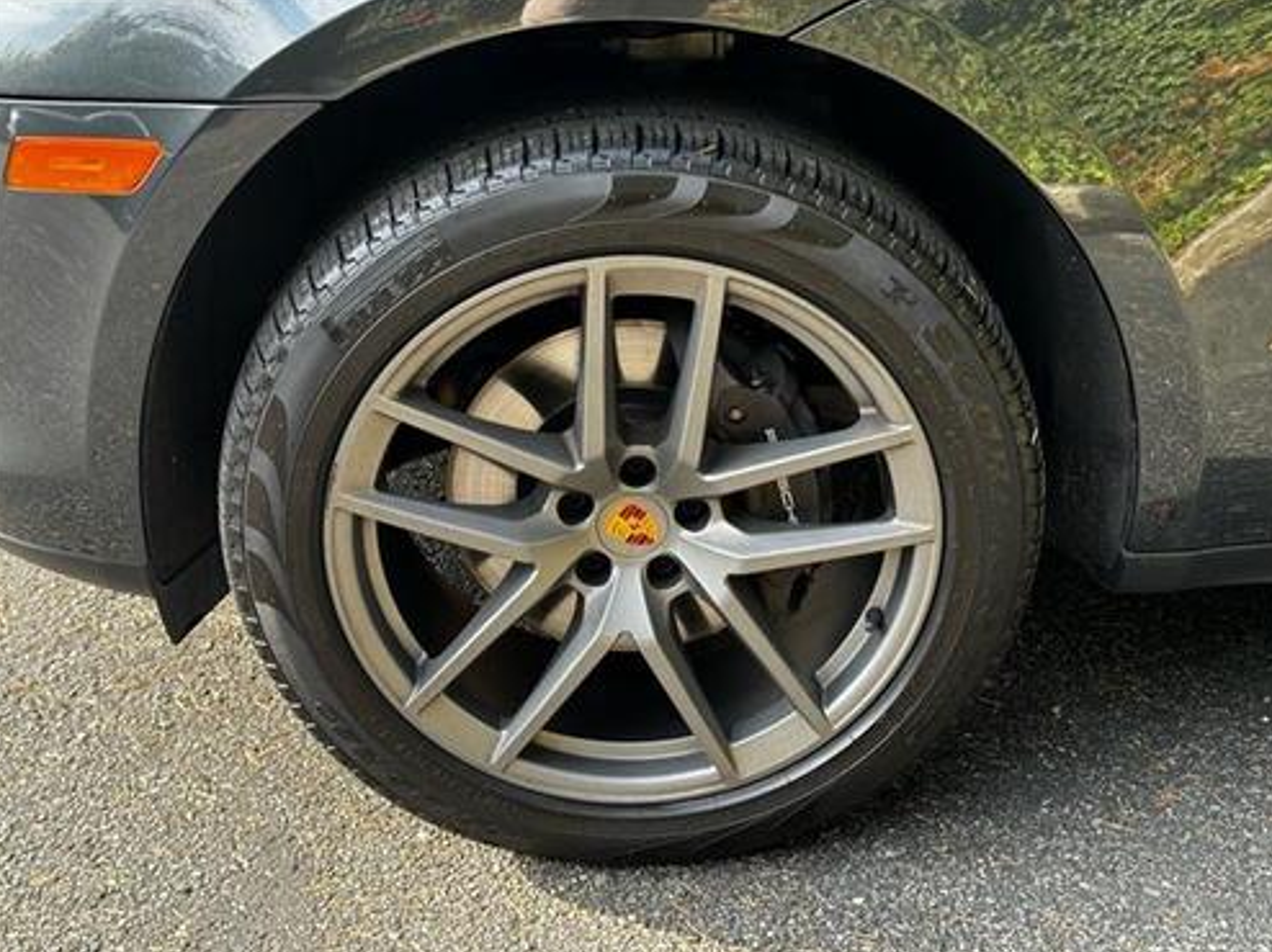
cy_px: 479
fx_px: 1800
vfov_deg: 29.7
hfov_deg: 38.9
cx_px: 636
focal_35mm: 49
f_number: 1.78
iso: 64
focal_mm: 6.76
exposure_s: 1/176
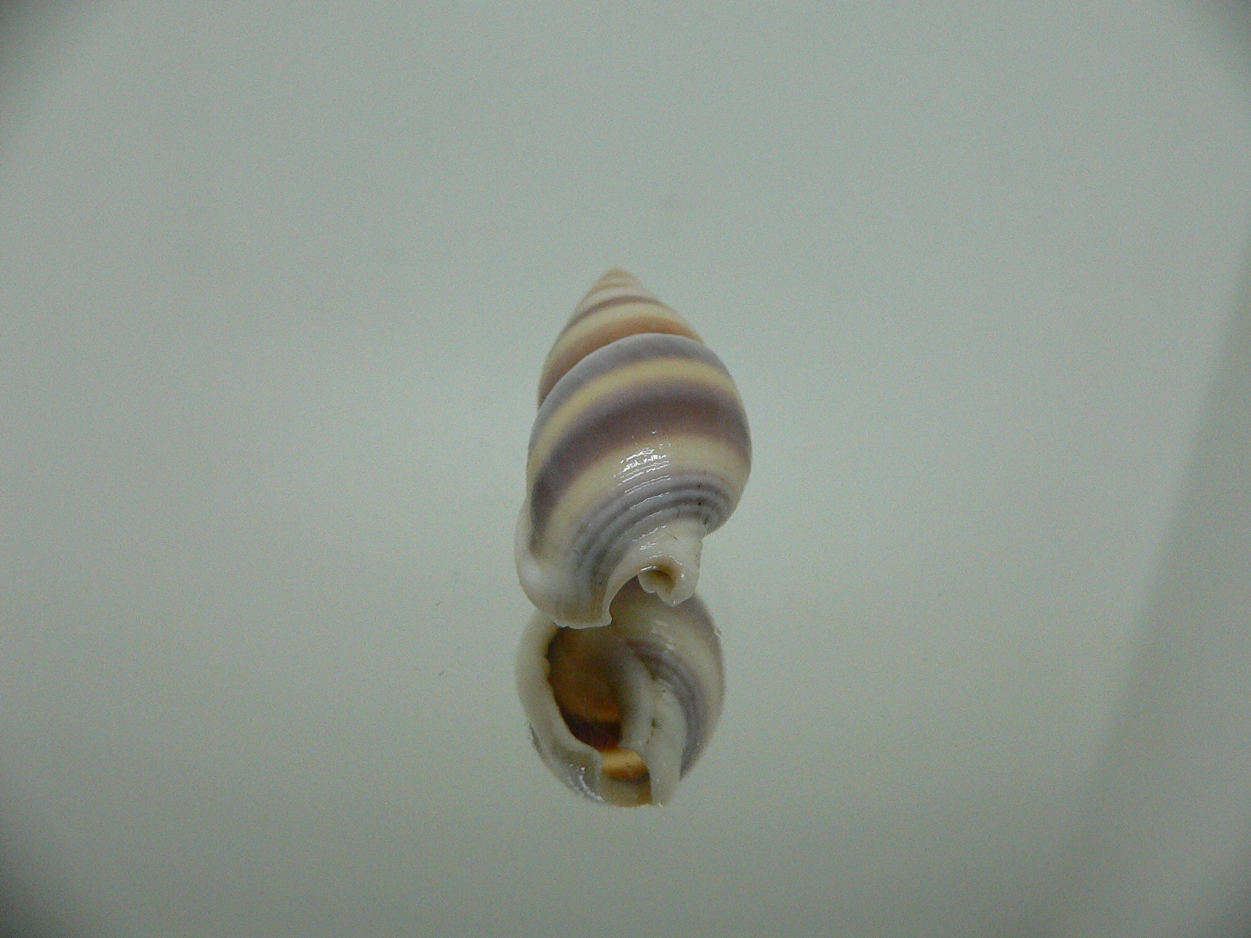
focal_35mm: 35
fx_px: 1265
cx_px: 626
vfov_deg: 40.7
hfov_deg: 52.6
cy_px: 469
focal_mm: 4.6
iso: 200
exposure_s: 1/60
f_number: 2.8
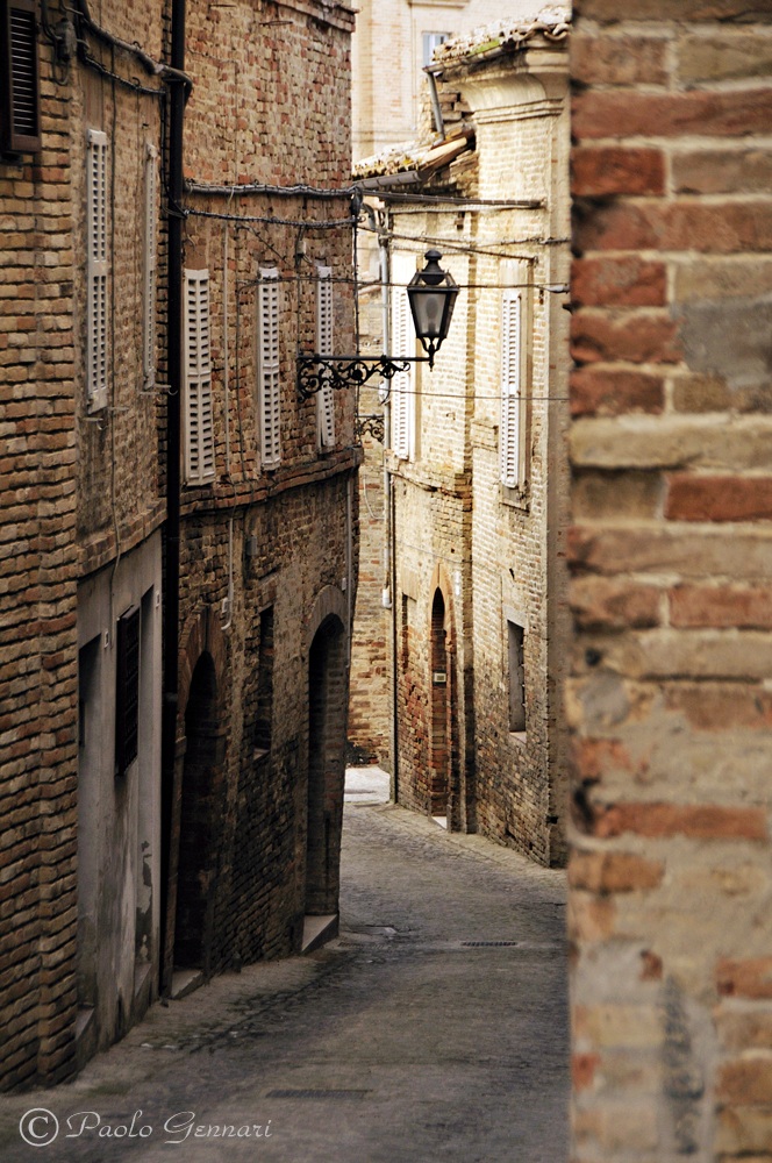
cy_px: 582
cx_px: 386
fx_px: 4596
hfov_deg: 9.6
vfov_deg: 14.4
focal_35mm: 142
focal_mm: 95
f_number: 5.6
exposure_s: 1/200
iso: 200
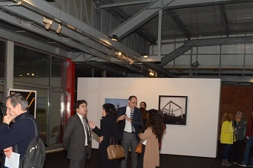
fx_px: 330
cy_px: 145
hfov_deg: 42.0
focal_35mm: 47
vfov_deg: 27.7
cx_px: 128
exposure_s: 1/100
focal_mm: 18
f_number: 10
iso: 3200
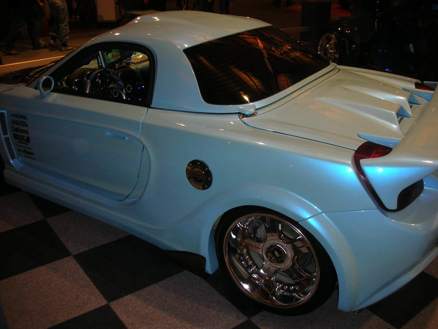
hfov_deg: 52.6
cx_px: 219
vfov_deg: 40.7
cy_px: 164
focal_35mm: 35
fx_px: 443
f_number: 3
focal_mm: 5.8
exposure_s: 1/60.1
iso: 63
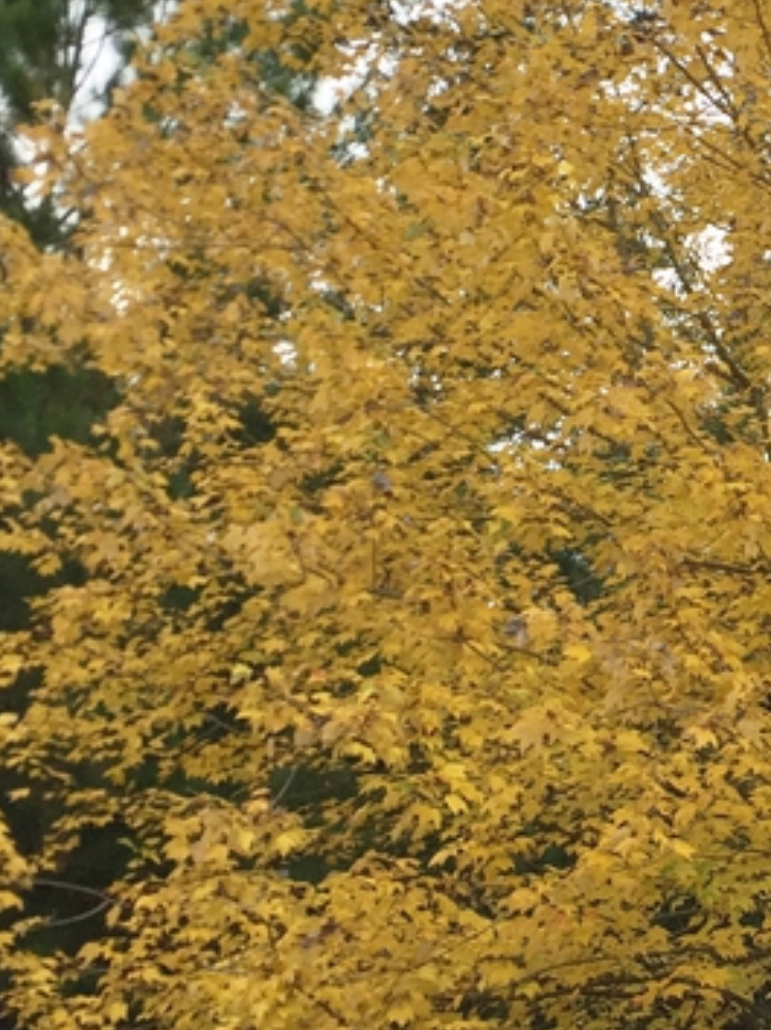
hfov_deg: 16.9
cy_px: 445
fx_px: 2498
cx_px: 882
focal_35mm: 84
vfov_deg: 23.3
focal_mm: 4.15
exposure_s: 1/760
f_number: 2.2
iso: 32
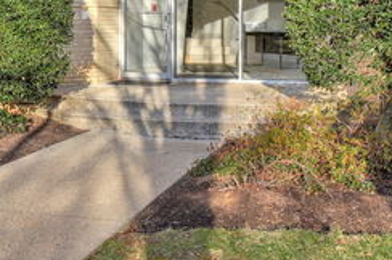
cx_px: 141
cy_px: 26
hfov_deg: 30.0
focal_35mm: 67
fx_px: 729
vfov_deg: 19.9
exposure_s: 1/200
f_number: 8
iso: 640
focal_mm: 34
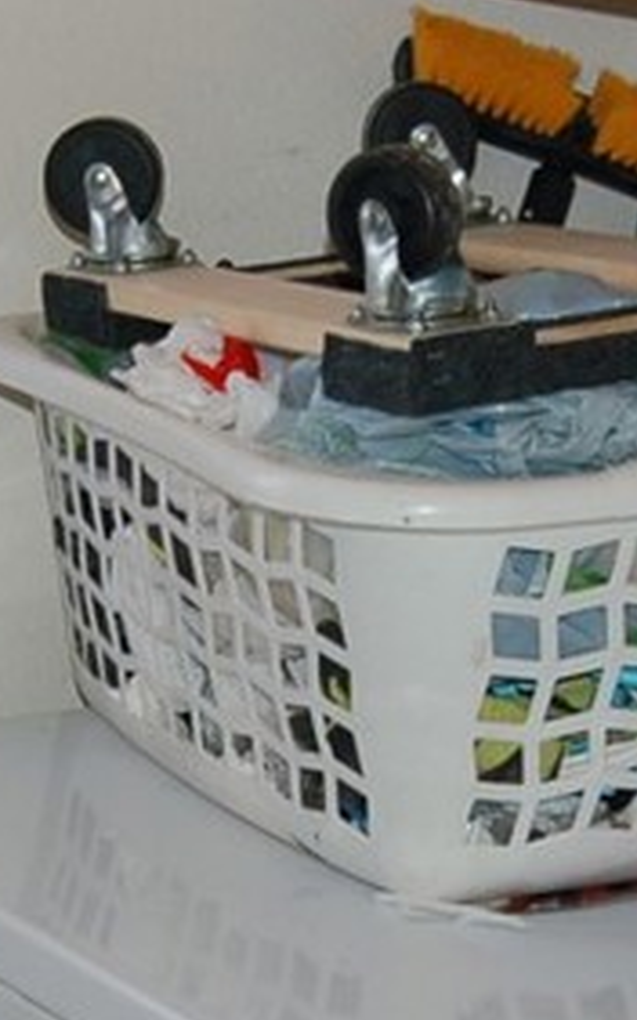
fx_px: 3392
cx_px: 235
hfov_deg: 10.7
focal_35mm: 122
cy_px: 696
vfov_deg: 17.1
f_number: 3.8
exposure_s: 1/60
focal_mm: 22
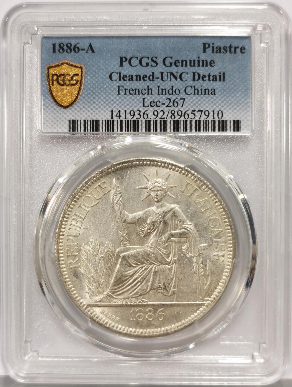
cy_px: 194
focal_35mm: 54
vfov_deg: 35.5
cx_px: 146
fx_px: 605
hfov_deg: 27.1
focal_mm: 5.56
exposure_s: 1/100
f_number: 16
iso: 100
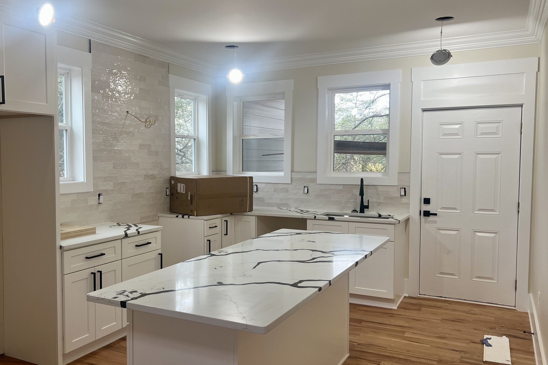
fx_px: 487
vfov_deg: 41.1
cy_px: 188
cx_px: 225
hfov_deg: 58.3
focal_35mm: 32
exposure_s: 1/121
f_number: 1.5
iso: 64
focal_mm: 5.7
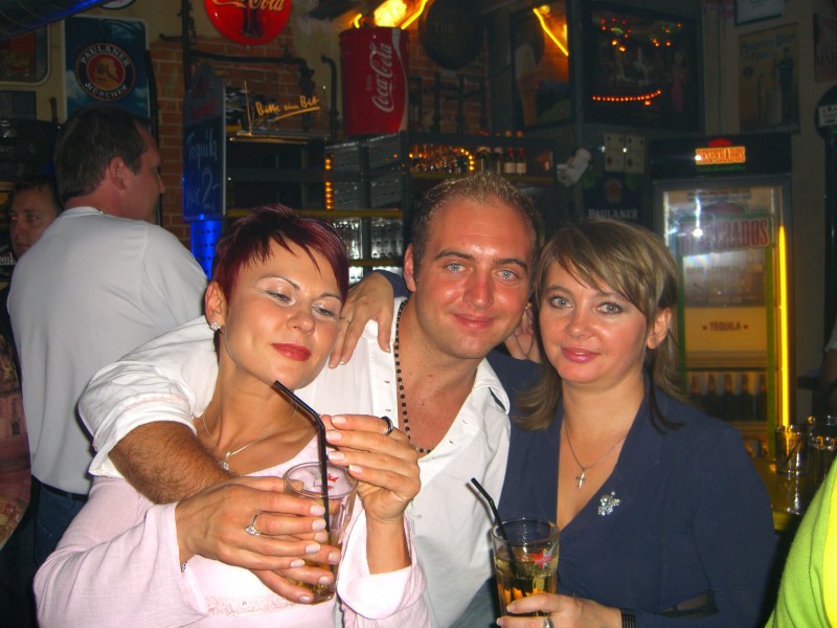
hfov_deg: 49.0
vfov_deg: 37.7
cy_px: 314
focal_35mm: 38
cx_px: 418
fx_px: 919
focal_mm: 7.9
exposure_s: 1/60
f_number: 2.8
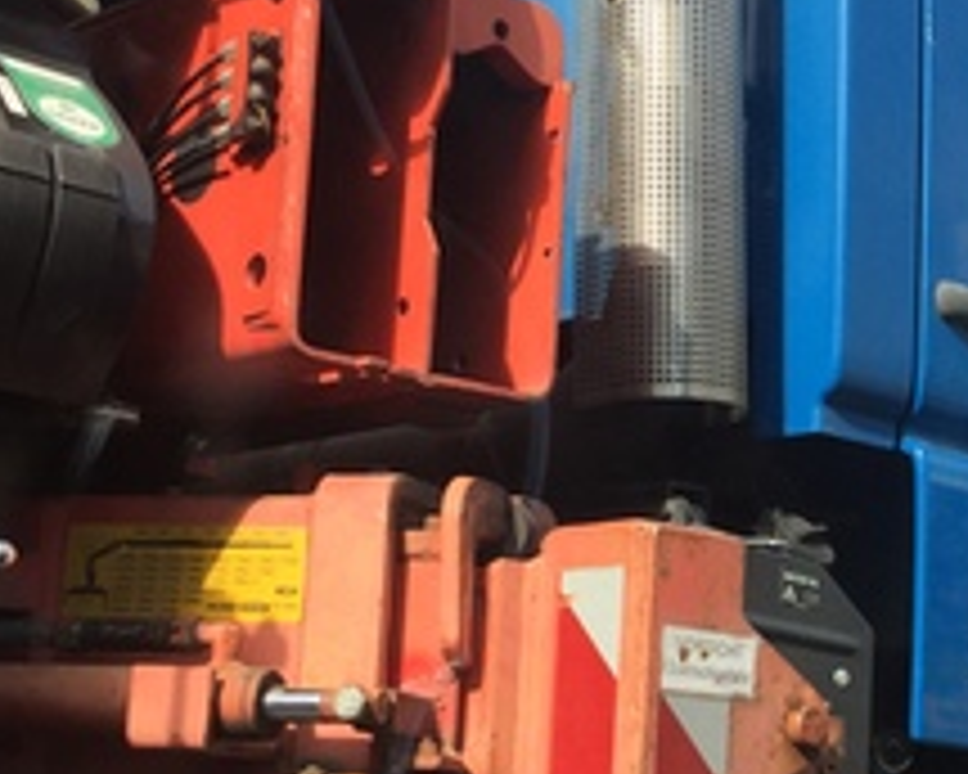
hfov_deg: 23.3
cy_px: 567
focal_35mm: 79
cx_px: 927
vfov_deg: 19.3
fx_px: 2263
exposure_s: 1/694
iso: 32
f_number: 2.2
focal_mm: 4.15
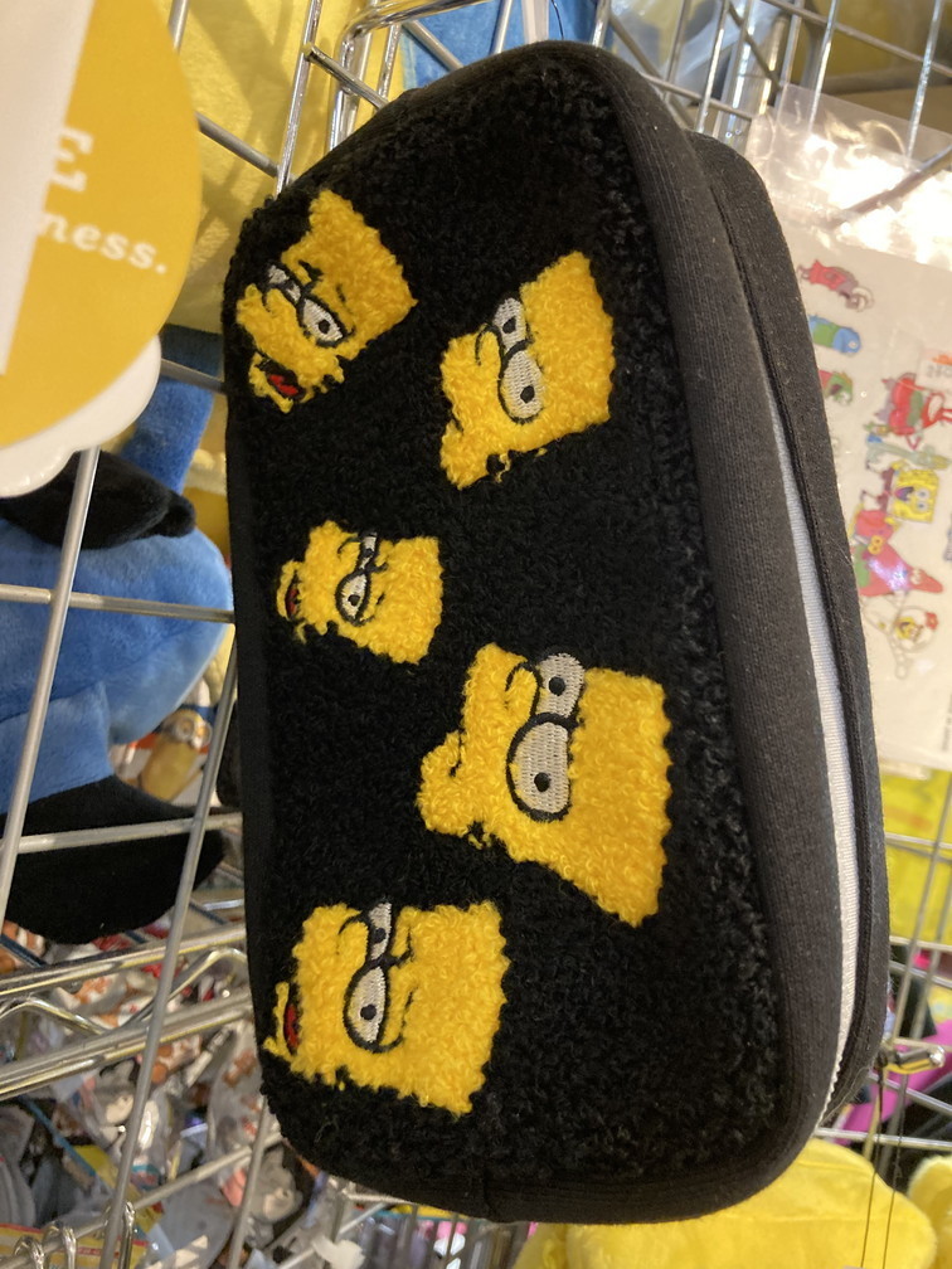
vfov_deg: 63.4
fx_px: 1027
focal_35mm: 28
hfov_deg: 49.7
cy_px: 634
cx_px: 476
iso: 250
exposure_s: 1/33
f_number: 1.8
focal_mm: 3.99
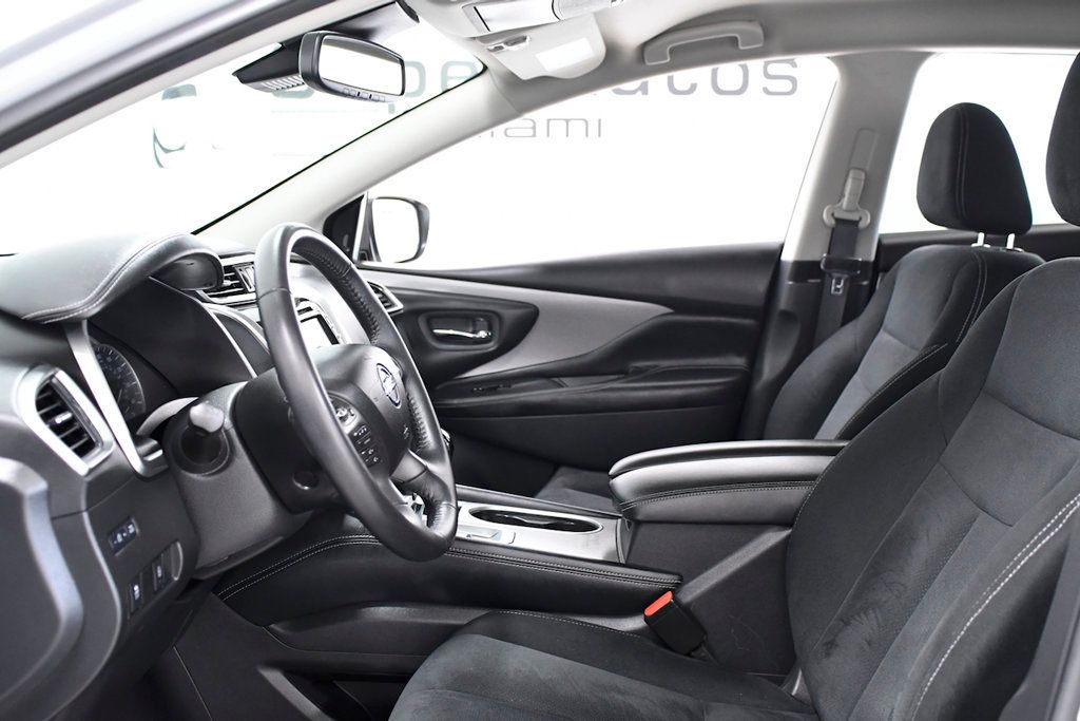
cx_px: 540
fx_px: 1080
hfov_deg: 53.1
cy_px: 360
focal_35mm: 36
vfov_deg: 36.9
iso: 2500
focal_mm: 24
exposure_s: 1/200
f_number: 3.5
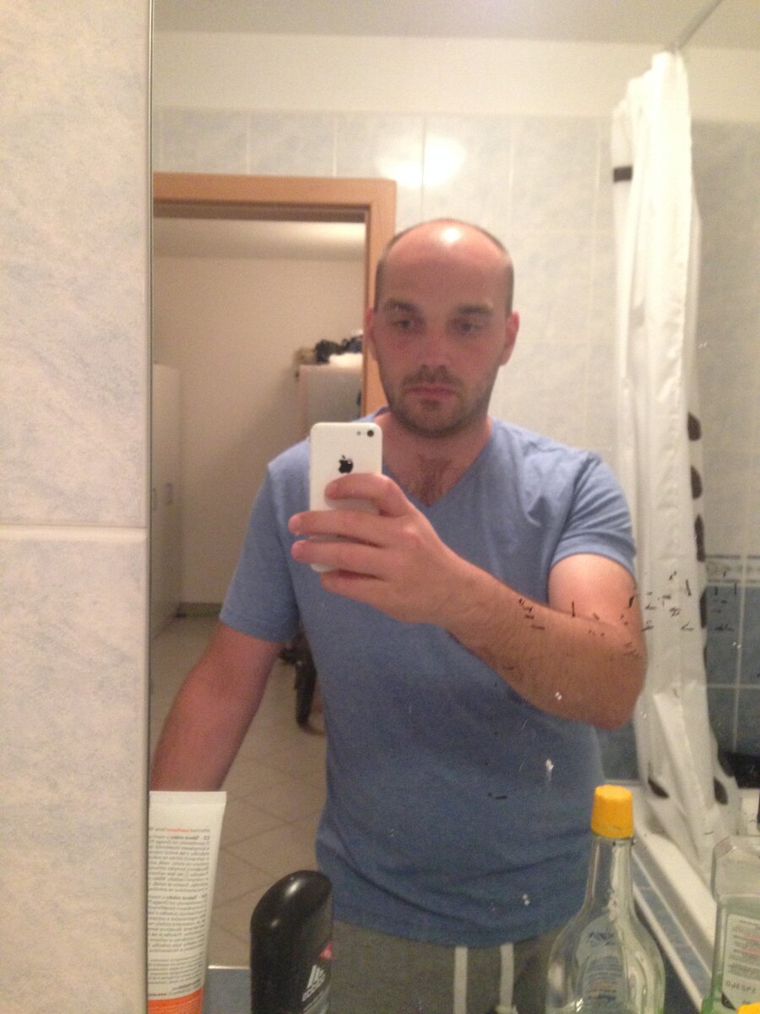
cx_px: 380
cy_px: 507
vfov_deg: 55.4
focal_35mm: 33
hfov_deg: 42.9
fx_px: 966
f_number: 2.4
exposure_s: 1/17
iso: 400
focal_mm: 4.12
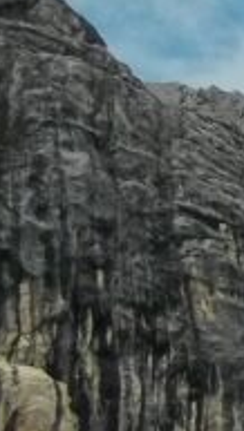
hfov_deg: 5.7
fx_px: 2121
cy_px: 402
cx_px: 967
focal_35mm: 185
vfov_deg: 11.5
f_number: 8.8
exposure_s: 1/160
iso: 80
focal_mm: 5.7
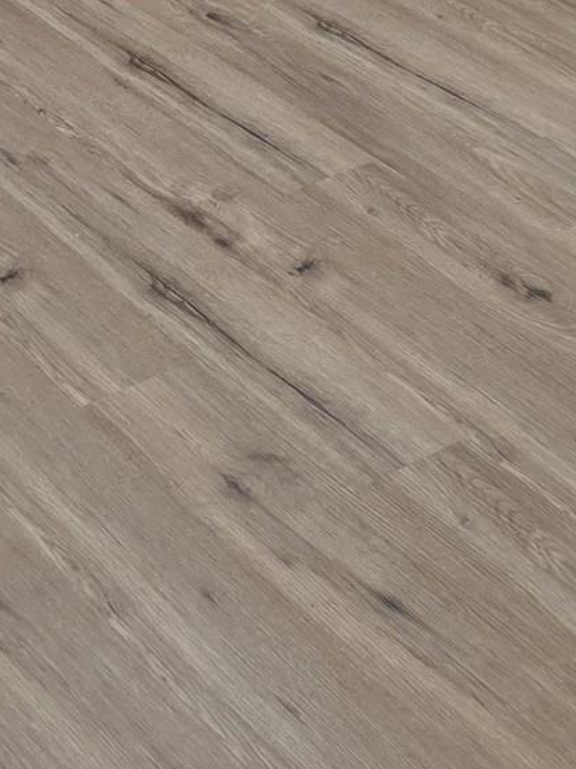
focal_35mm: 93
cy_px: -498
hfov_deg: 15.7
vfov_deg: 18.0
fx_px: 2065
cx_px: 57
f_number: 1.7
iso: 400
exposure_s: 1/120
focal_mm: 6.3
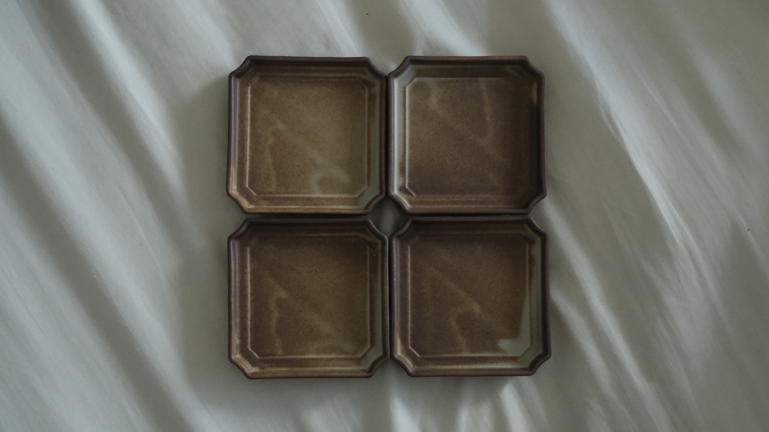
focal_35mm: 46
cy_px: 216
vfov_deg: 26.0
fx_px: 938
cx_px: 390
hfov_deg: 44.6
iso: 5000
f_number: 6.4
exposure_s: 1/125
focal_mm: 28.8
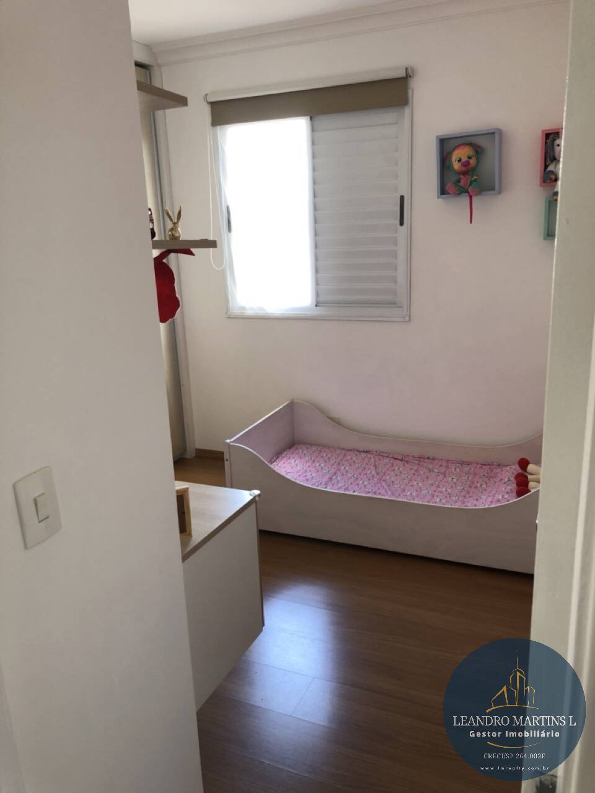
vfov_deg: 63.4
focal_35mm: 28
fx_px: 642
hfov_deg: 49.7
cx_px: 298
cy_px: 396
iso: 32
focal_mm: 3.99
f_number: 1.8
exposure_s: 1/24
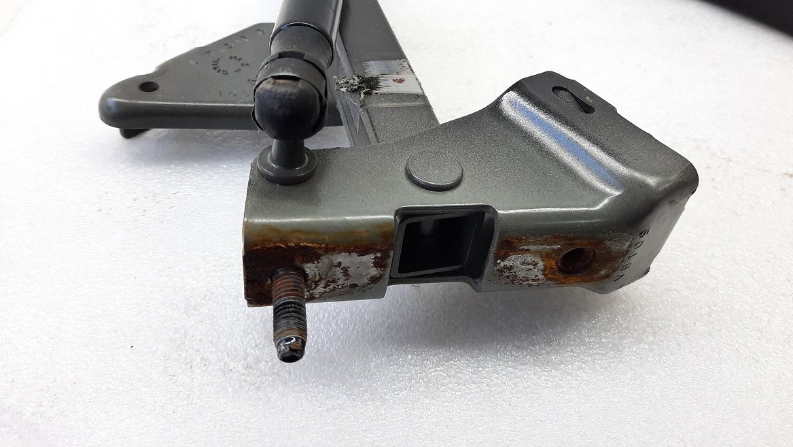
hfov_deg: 67.9
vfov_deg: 41.1
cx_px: 402
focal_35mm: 28
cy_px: 153
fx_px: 589
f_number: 2
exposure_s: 1/50
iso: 100
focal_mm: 4.6
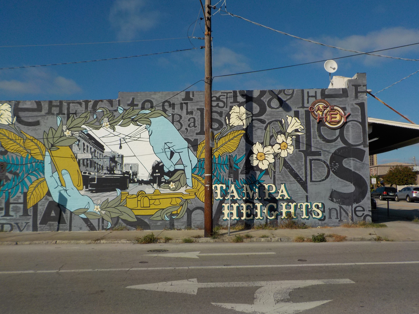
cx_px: 210
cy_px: 157
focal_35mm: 30
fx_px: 363
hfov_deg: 60.0
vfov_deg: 46.8
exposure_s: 1/800
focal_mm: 4.1
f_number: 6.6
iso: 125
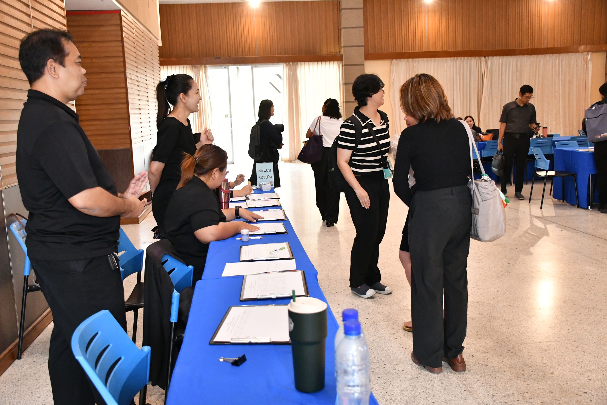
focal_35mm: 34
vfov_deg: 38.9
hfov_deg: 55.8
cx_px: 304
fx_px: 573
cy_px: 202
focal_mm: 23
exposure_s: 1/125
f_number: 4.5
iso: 4000
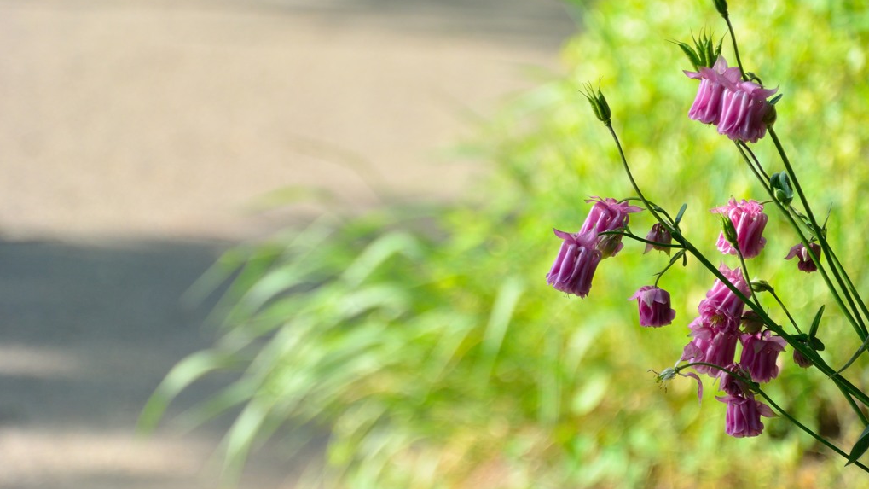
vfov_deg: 4.3
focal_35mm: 284
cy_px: 201
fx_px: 6544
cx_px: 435
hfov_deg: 7.6
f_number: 5.6
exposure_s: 1/100
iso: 160
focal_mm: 100
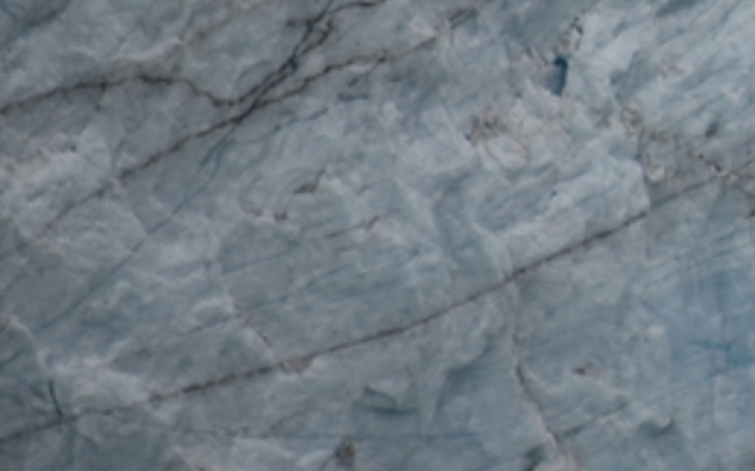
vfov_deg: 1.1
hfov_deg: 1.8
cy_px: -290
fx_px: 23961
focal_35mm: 1165
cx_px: 1838
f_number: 5.6
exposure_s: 1/500
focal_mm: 230
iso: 250
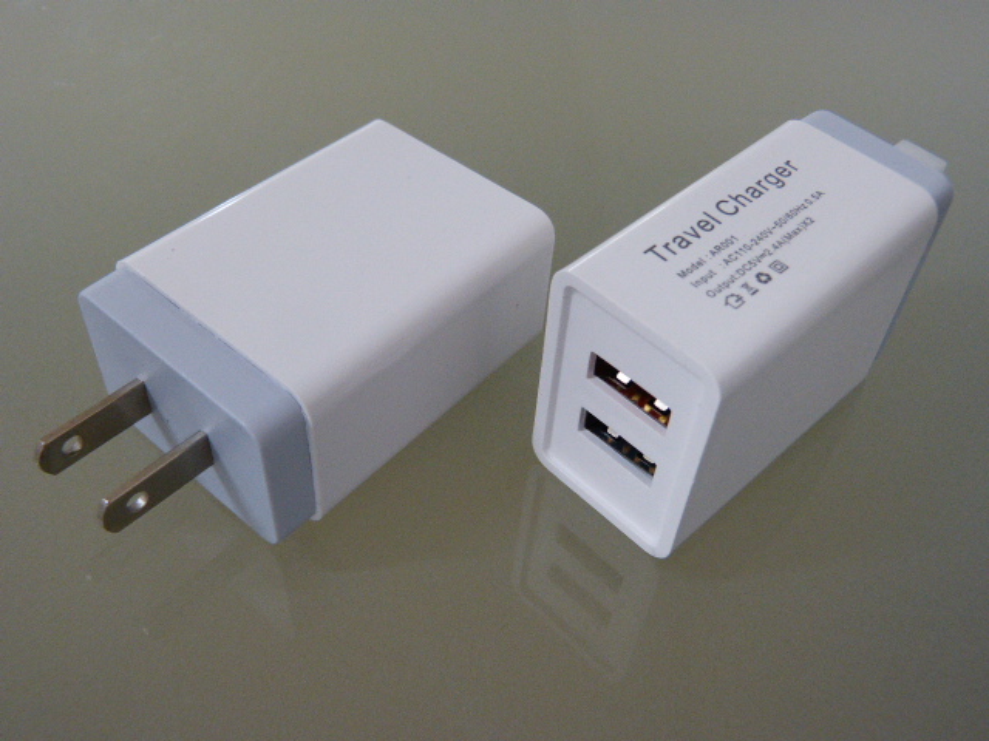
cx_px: 494
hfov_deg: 51.4
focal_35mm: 36
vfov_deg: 39.7
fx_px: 1029
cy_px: 370
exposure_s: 1/40
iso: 400
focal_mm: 6.3
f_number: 3.1
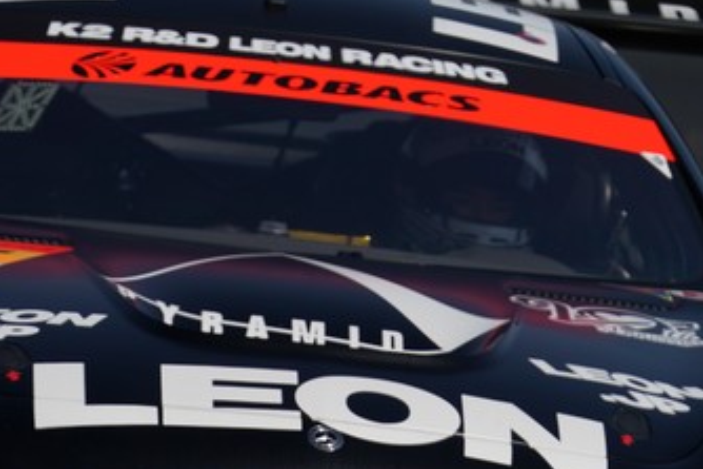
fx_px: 25279
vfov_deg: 1.1
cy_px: 431
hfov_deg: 1.6
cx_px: 250
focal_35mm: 1294
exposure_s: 1/1250
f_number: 6.3
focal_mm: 600
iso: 100
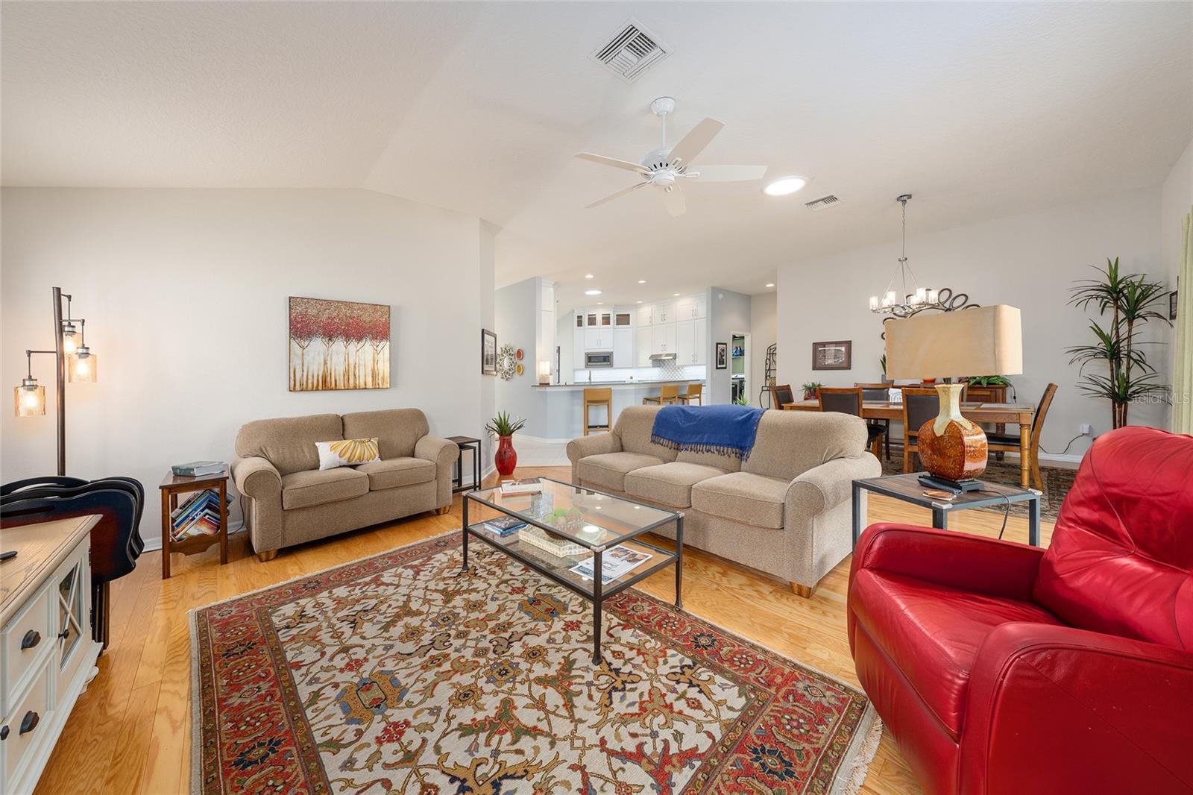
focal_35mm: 12
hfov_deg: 112.6
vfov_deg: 90.0
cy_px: 398
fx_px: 398
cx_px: 596
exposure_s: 1/10
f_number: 7.1
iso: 250
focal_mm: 12
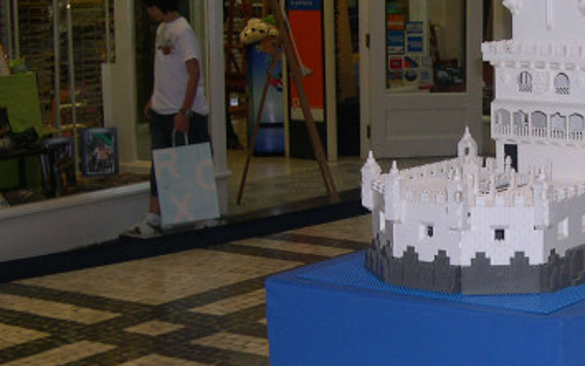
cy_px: 255
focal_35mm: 91
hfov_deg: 22.4
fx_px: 1450
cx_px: 502
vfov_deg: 14.3
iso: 100
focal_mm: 8
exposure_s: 1/60
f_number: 2.8
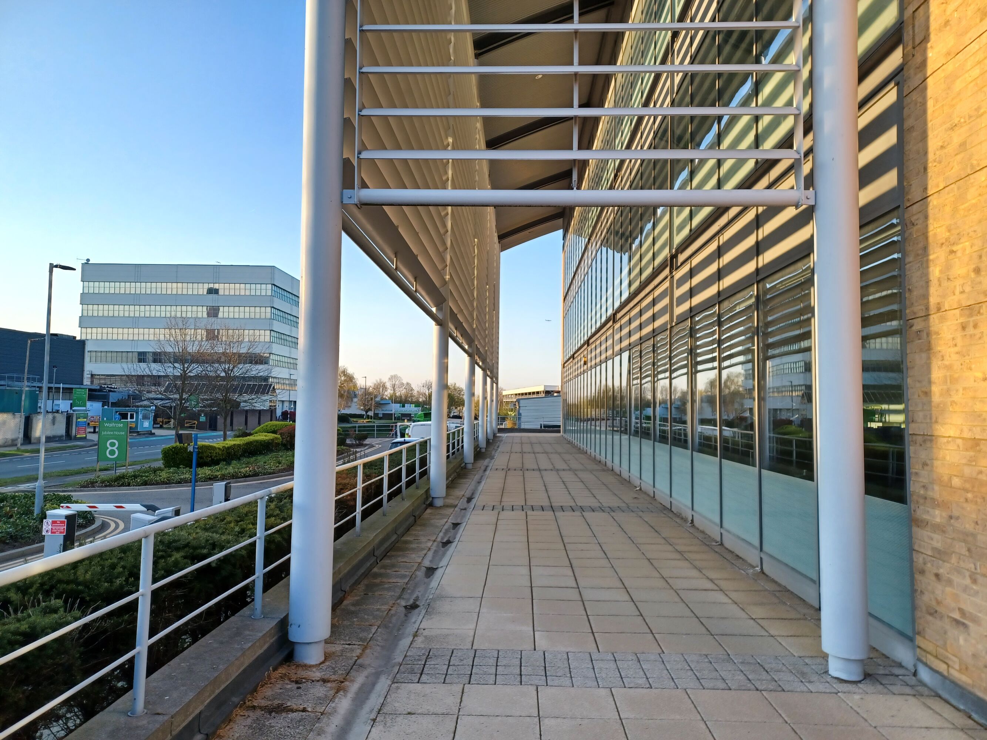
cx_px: 494
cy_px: 370
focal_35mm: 25
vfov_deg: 54.9
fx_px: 713
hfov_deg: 69.4
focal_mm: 4.6
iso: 32
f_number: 1.8
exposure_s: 1/136
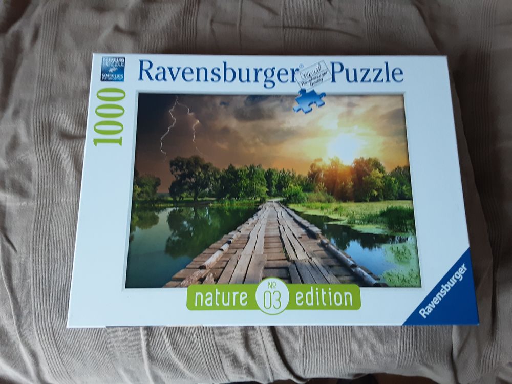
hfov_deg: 63.4
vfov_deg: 49.7
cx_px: 256
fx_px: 414
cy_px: 192
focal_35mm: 28
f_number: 1.9
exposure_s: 1/25
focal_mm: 2.9
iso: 160
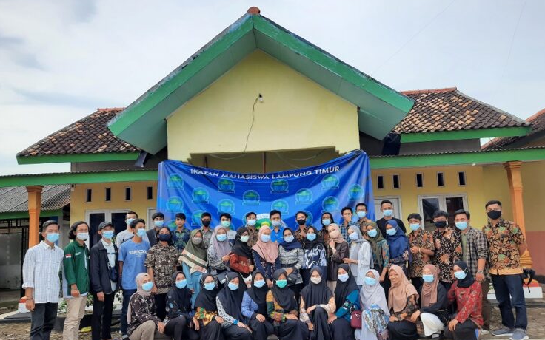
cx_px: 270
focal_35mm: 27
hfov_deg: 68.4
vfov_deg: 45.8
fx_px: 401
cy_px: 202
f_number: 2
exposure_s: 1/350
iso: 32
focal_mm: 4.6
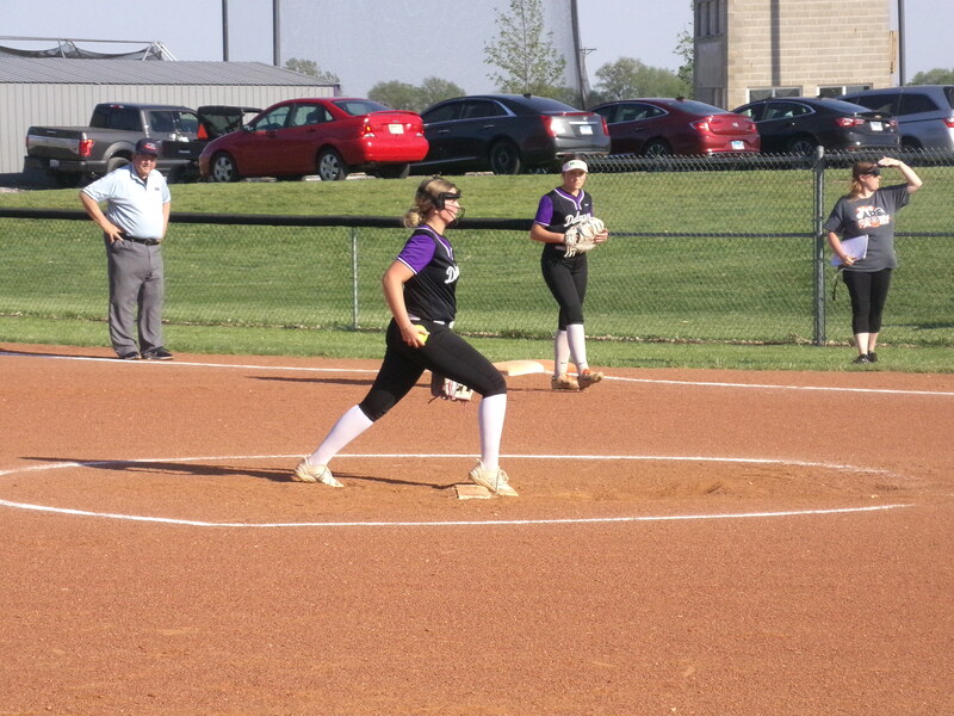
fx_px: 4906
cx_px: 477
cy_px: 358
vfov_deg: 8.3
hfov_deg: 11.1
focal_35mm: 178
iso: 604
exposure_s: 1/200
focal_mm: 32
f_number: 17.39
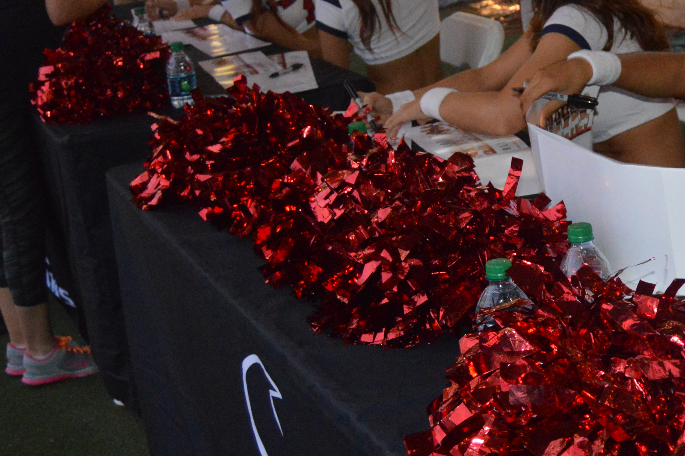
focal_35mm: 70
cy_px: 234
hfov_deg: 27.9
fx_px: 1331
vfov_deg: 19.4
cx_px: 605
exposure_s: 1/60
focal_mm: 20
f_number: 3.5
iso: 2800
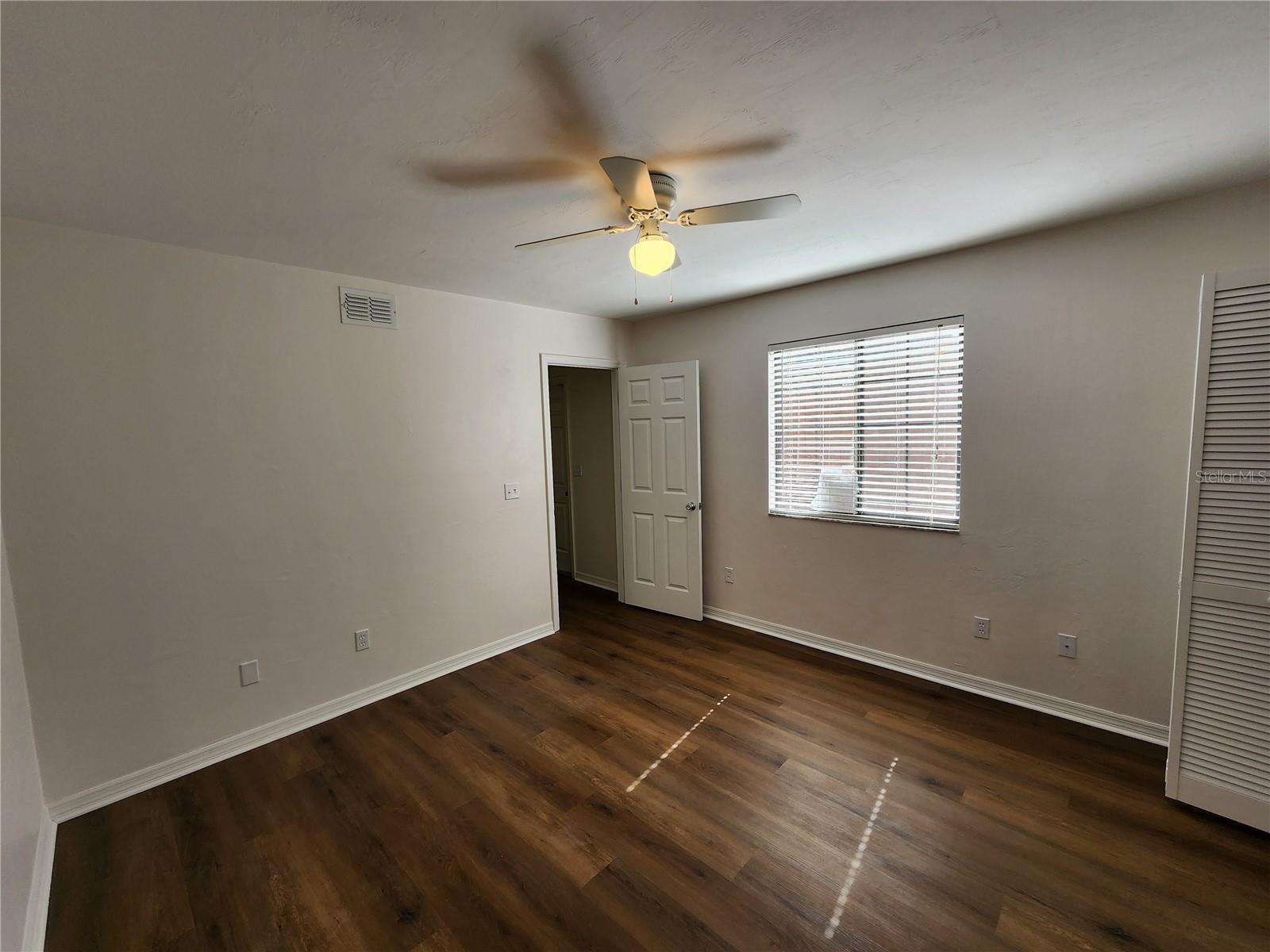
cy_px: 476
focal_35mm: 13
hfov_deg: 106.2
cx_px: 635
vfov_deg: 89.9
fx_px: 477
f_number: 2.2
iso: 64
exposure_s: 1/120
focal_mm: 2.2
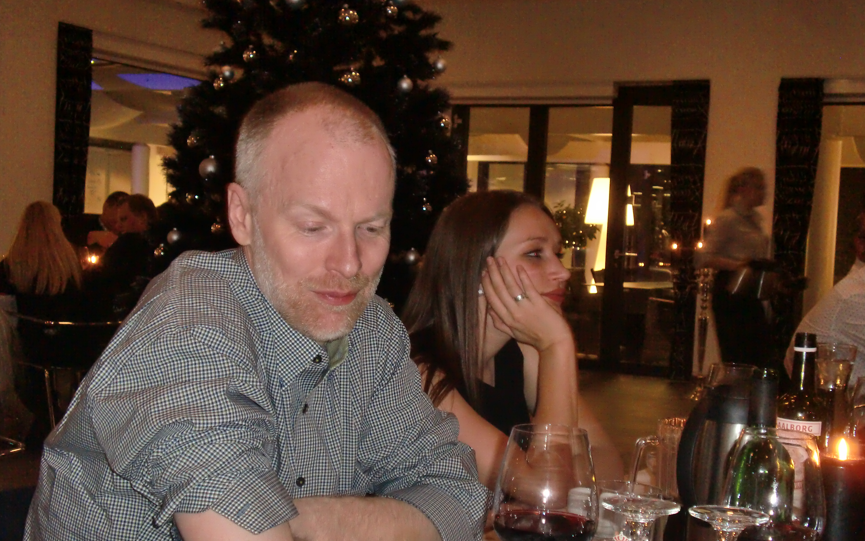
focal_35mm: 57
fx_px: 1344
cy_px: 308
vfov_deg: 22.7
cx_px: 425
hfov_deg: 35.7
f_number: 3.7
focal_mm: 9.3
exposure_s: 1/15
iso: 400
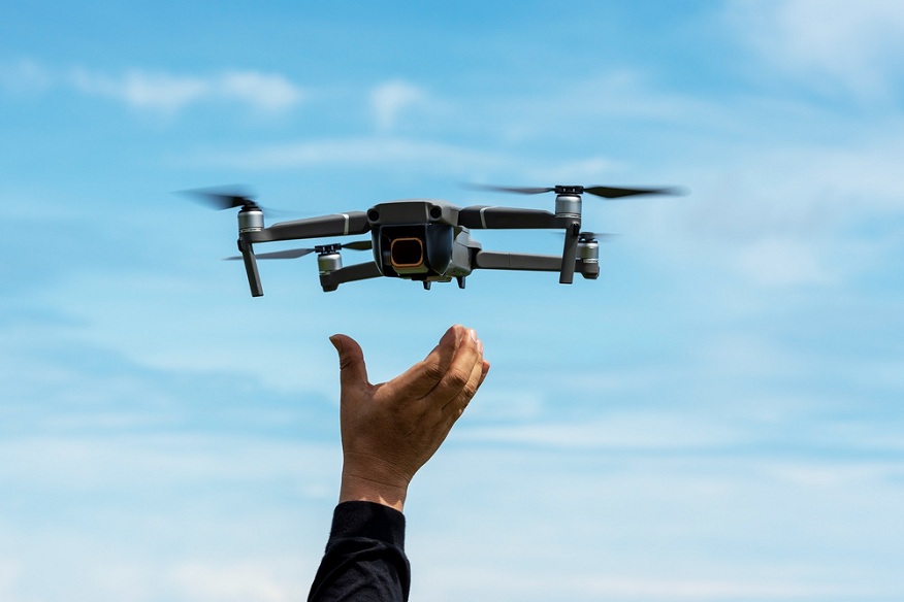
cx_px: 452
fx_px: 3063
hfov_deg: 16.8
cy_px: 301
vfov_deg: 11.2
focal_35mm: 122
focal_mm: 122
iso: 200
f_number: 10
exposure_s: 1/1000
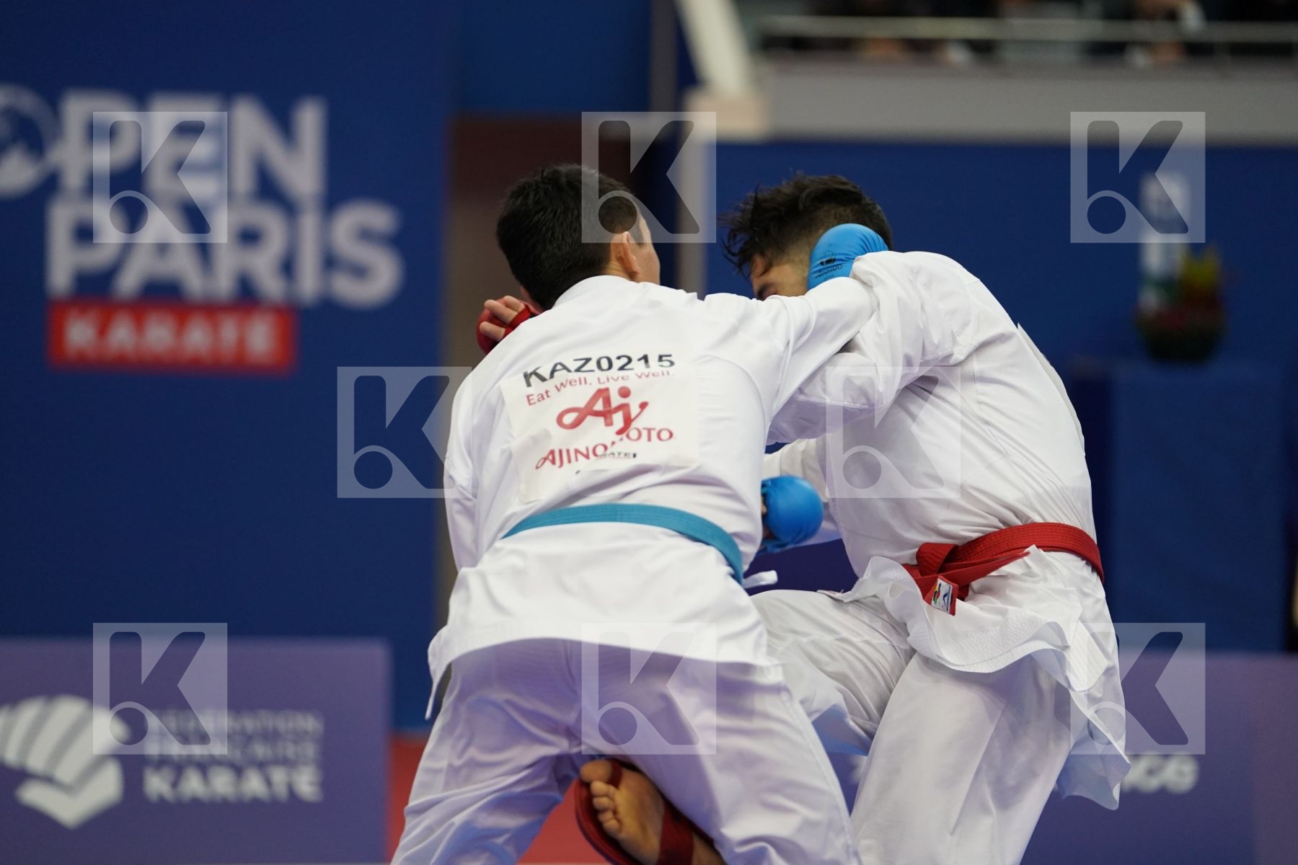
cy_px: 432
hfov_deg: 12.3
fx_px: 6021
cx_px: 649
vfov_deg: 8.2
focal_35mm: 167
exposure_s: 1/1000
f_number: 2.8
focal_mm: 167
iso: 2500
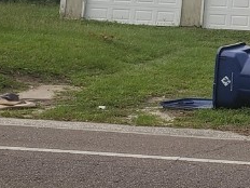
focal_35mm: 115
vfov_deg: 12.5
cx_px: 469
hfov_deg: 14.7
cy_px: -56
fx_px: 831
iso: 50
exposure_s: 1/708
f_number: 2.4
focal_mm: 4.3
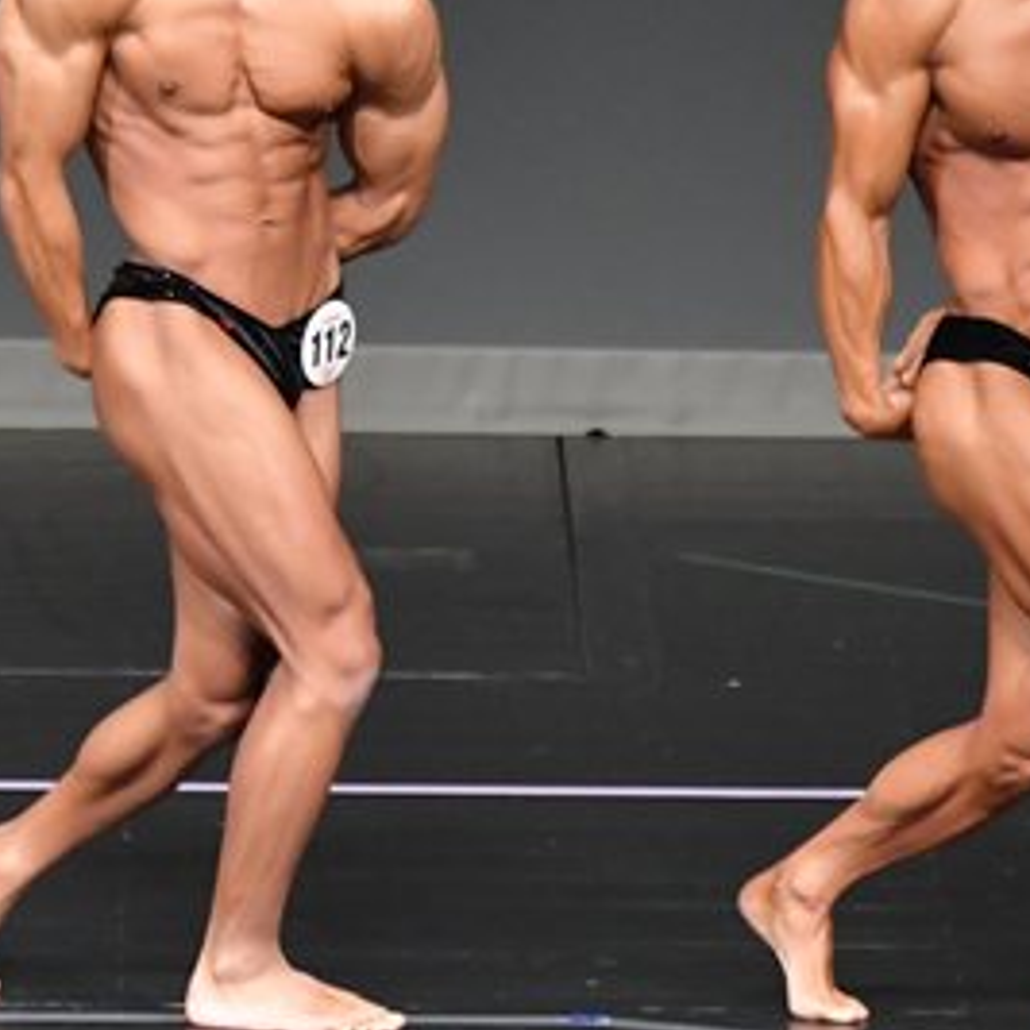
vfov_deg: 2.4
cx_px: 106
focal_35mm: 741
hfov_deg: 2.4
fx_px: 24945
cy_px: 428
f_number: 5.6
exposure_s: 1/400
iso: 5000
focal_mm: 200
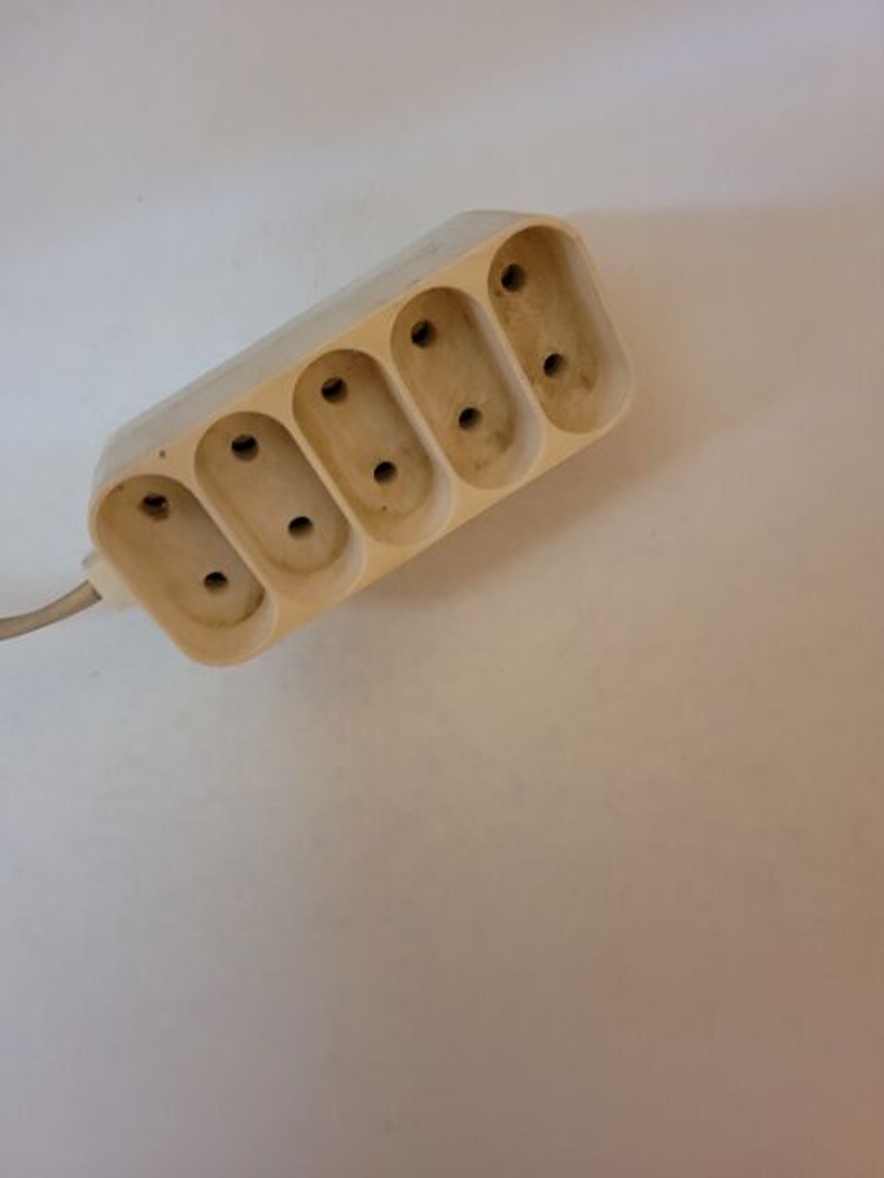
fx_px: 885
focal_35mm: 26
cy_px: 589
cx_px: 442
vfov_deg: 67.3
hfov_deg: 53.1
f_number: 1.8
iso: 640
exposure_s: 1/33
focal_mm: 5.4
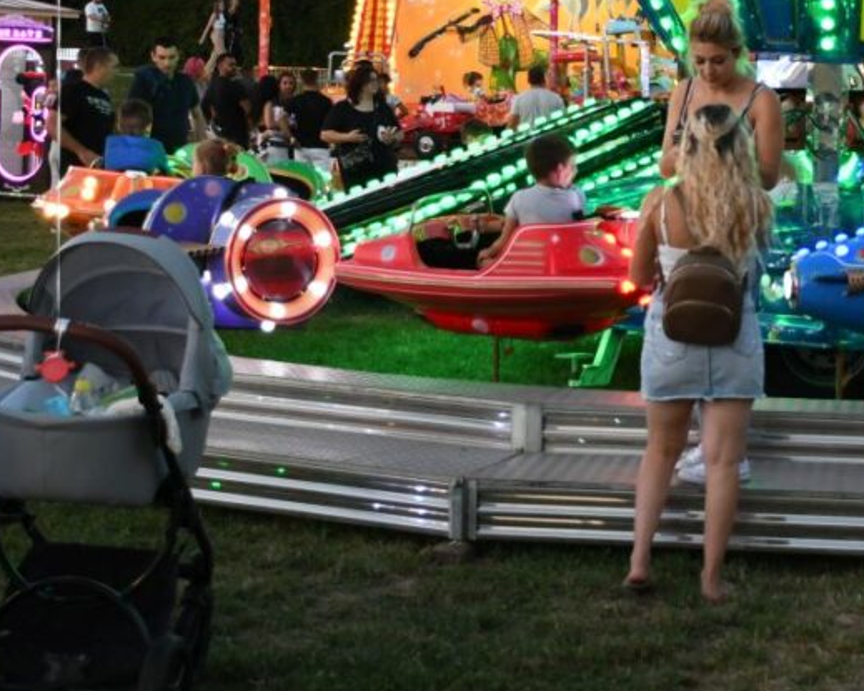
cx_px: 711
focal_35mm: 82
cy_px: 176
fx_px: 2096
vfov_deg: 18.6
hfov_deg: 22.9
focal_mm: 24
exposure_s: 1/60
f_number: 4
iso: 500
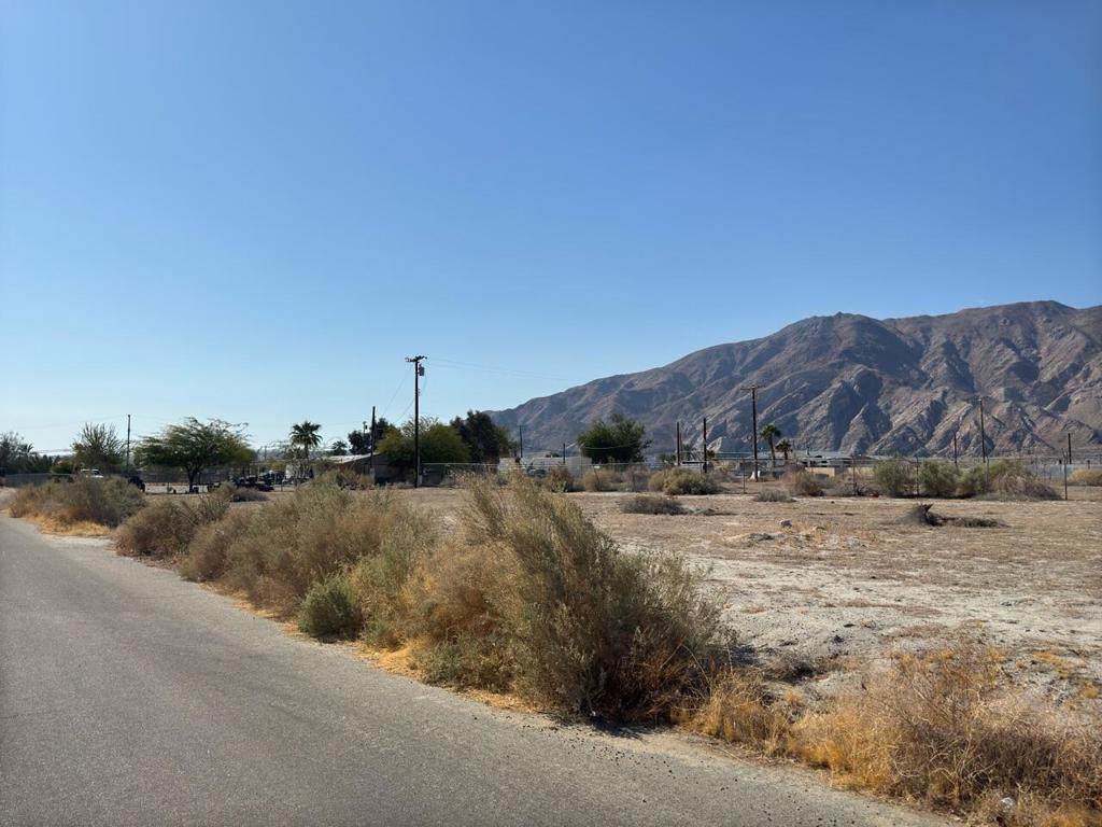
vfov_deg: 49.7
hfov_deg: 63.4
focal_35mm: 28
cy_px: 414
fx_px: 891
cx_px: 551
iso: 100
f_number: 1.78
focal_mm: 6.76
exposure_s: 1/15385
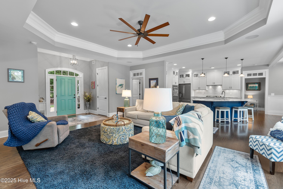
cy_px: 94
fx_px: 118
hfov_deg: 100.4
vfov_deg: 77.3
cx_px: 142
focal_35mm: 15
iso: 100
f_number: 4.5
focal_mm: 10
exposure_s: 1/3
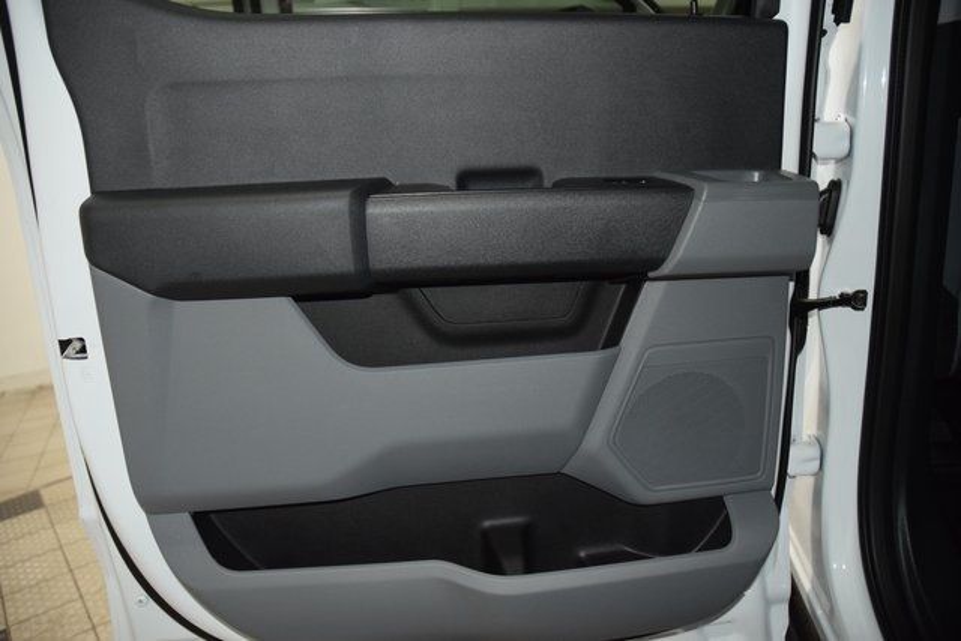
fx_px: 721
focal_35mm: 27
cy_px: 320
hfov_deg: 67.4
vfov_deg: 48.0
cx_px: 480
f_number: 3.5
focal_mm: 18
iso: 1600
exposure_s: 1/125
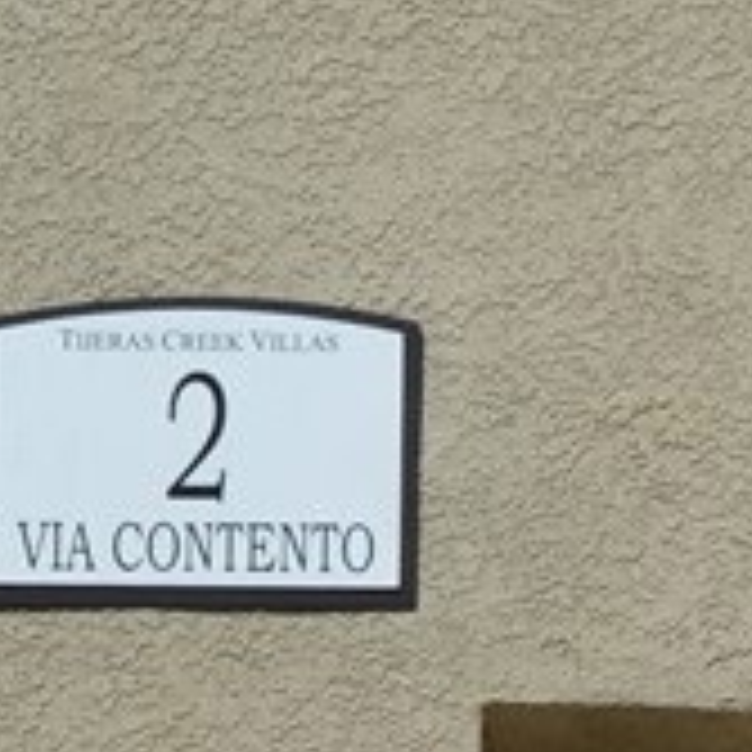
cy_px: 1259
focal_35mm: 332
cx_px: 1331
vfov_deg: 5.2
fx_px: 8160
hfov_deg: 5.2
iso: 100
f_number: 9
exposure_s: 1/320
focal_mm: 40
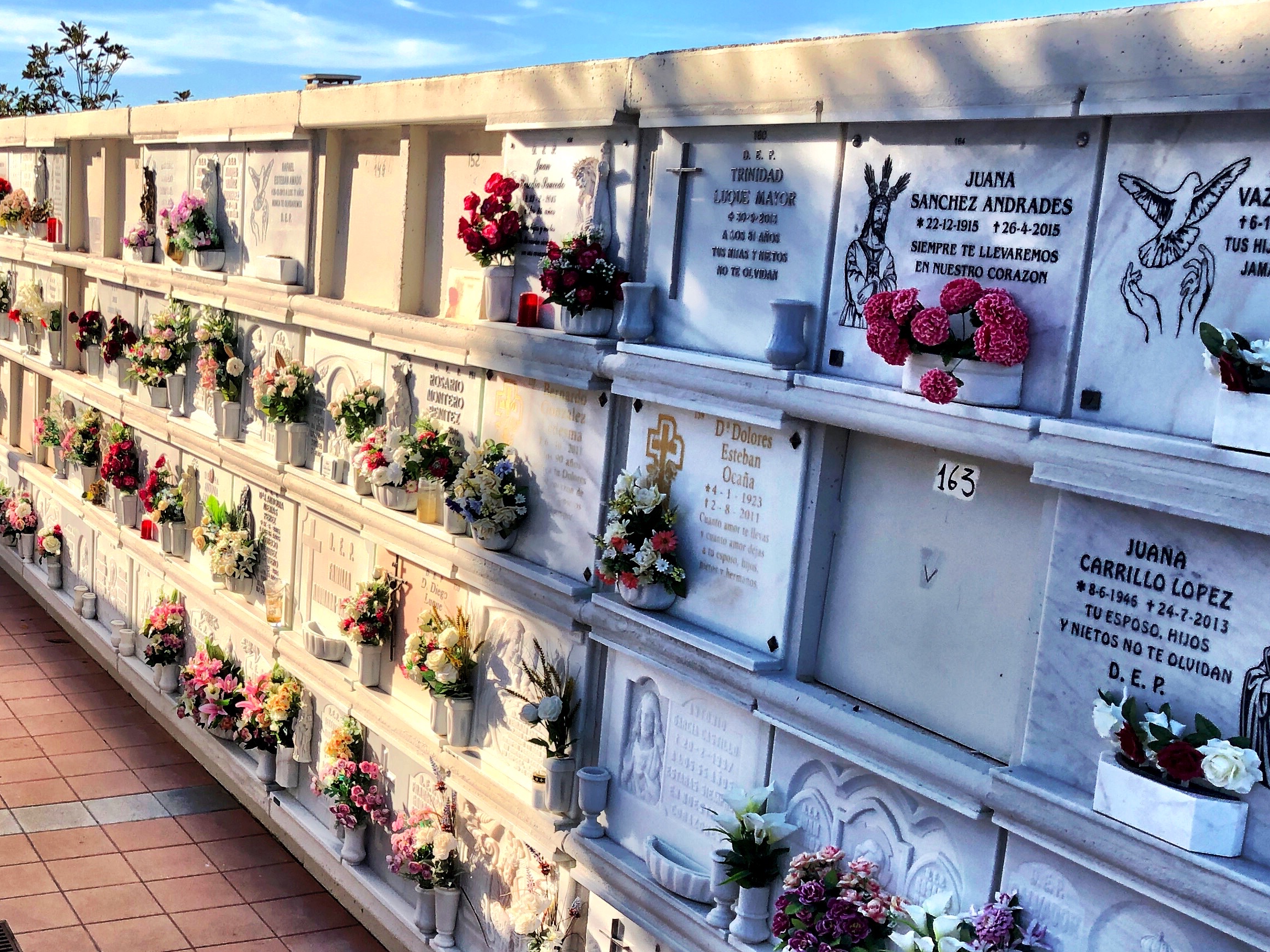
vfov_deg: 29.4
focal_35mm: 49
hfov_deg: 37.0
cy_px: 648
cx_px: 191
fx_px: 1798
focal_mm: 4
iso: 20
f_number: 1.8
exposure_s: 1/1333
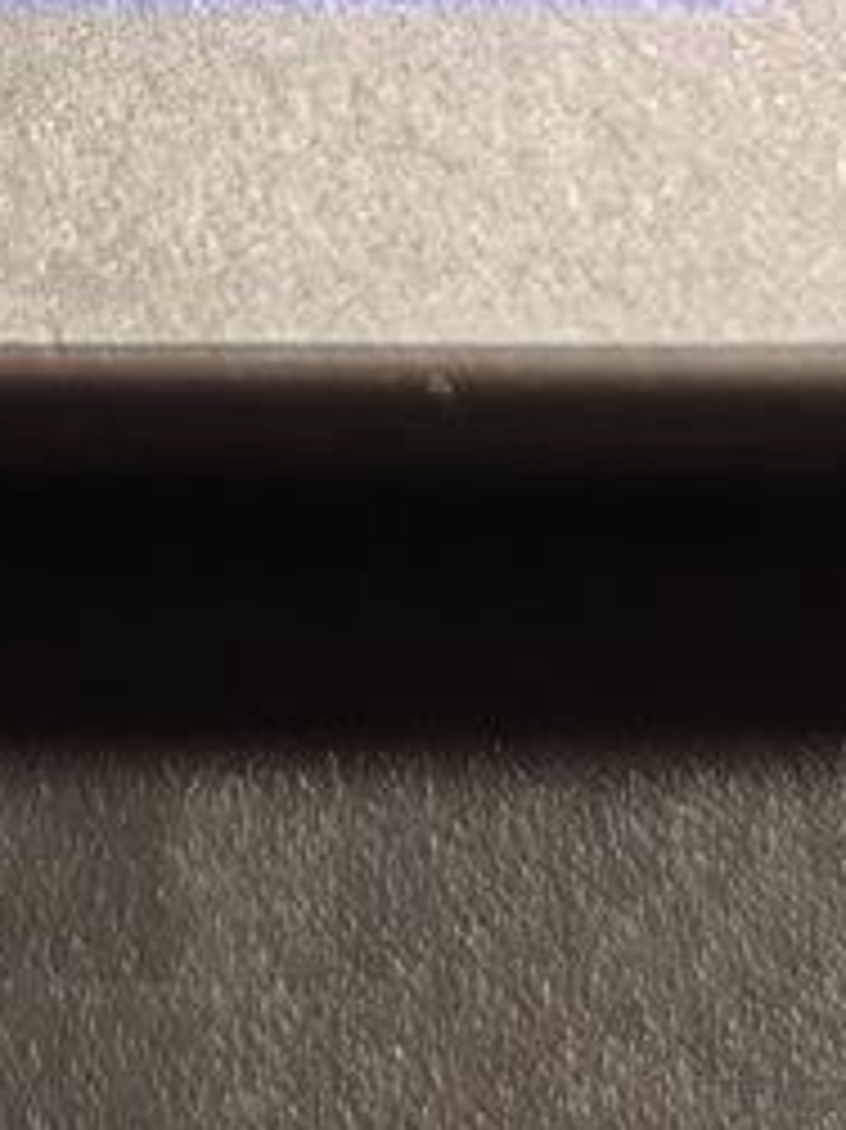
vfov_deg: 11.1
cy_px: -995
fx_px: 5381
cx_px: -266
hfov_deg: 8.8
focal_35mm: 165
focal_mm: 6.06
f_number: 1.6
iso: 250
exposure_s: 1/147
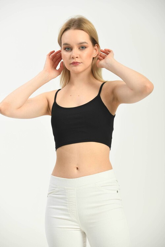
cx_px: 82
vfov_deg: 13.2
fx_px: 1066
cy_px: 124
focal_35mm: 155
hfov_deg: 8.9
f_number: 6.3
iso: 100
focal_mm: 155
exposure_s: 1/160
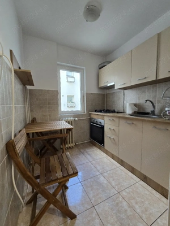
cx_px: 85
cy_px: 113
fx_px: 85
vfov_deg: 106.2
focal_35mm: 13
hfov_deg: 89.9
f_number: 2.2
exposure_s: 1/50.3
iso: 250
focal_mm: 2.2
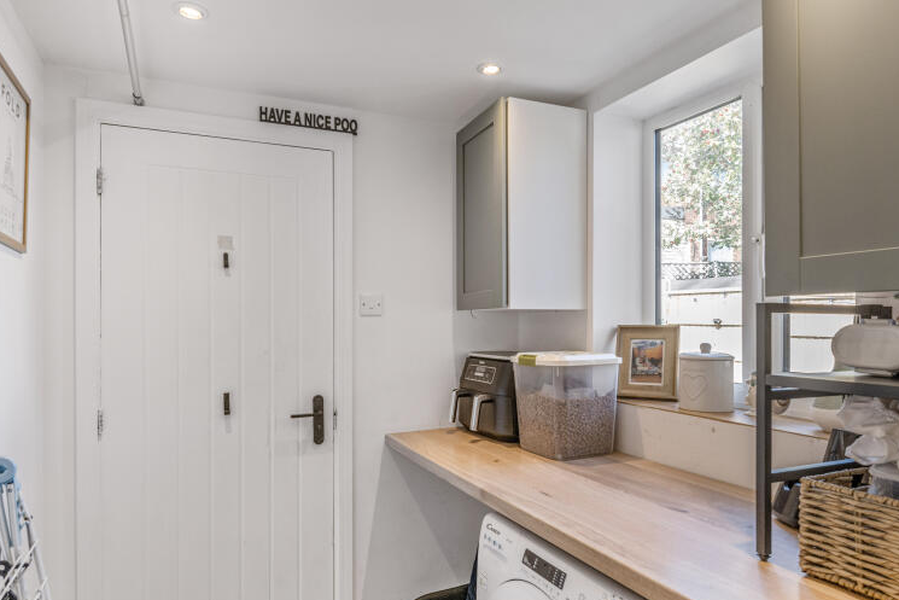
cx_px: 439
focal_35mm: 22
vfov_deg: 57.2
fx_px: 549
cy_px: 306
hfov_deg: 78.6
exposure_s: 1/30
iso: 200
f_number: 7.1
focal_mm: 16
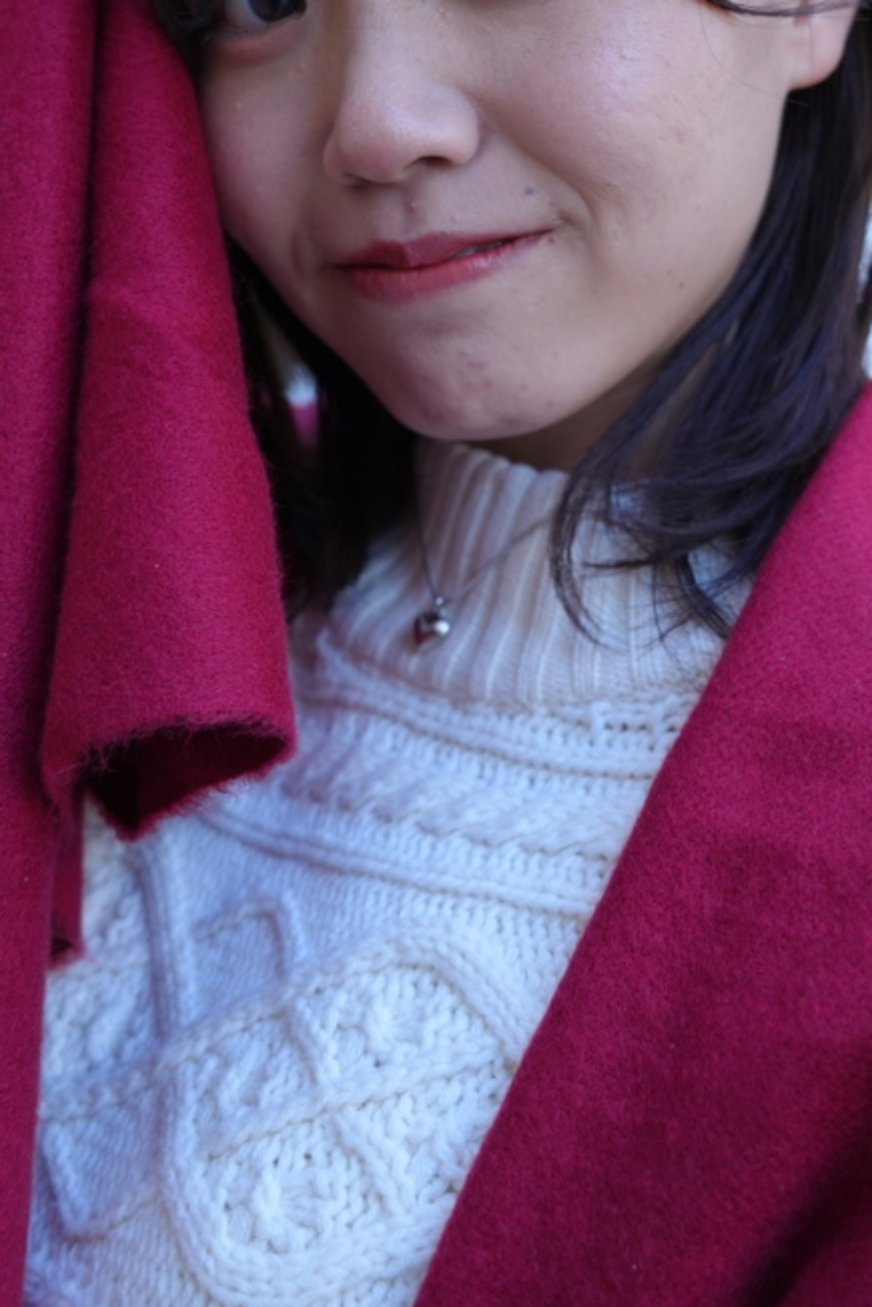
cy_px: 495
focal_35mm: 53
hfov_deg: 25.5
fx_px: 1924
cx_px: 511
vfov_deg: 37.3
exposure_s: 1/100
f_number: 4.5
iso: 320
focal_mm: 32
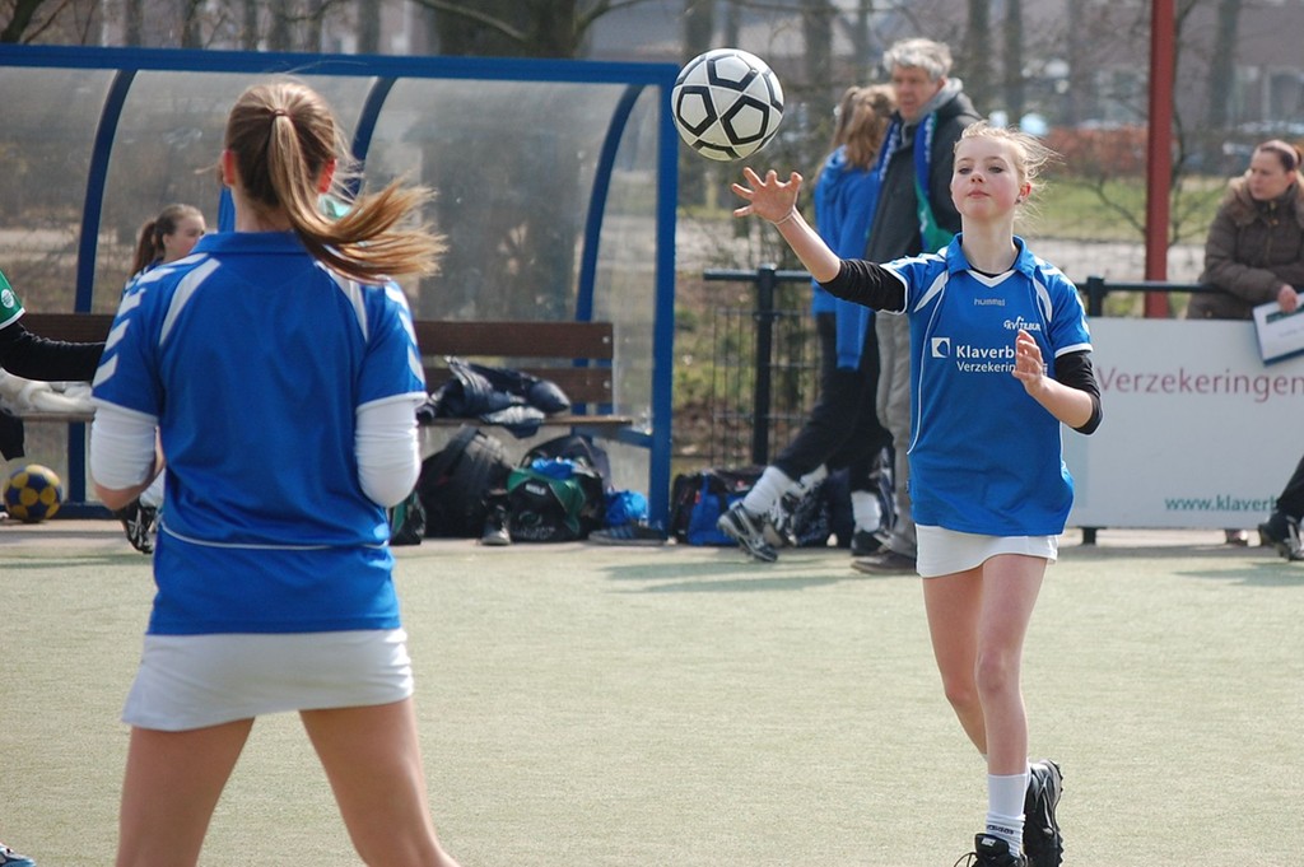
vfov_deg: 8.3
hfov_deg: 12.5
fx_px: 5972
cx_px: 652
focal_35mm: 165
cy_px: 434
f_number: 4.8
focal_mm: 110
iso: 360
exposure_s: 1/1000
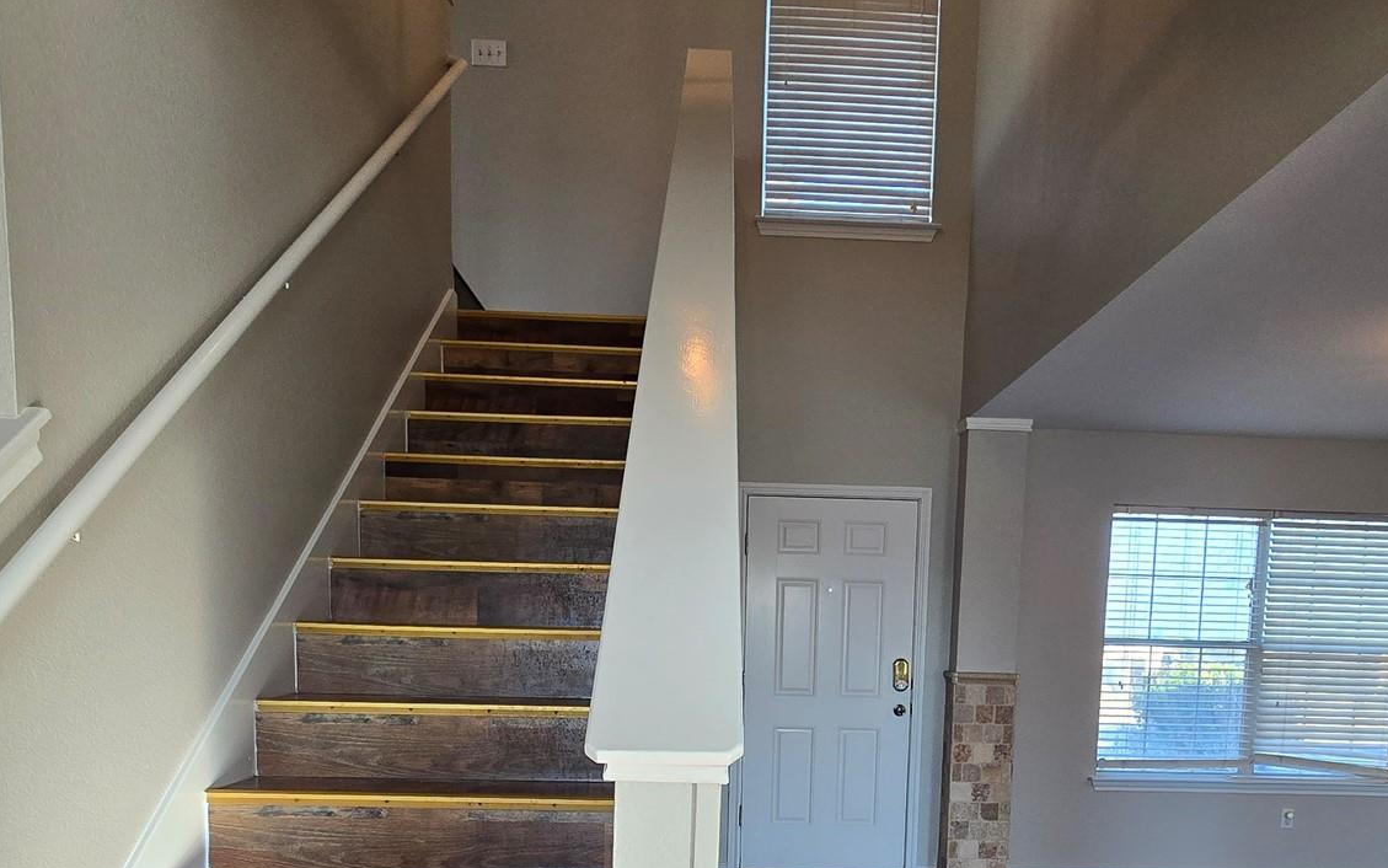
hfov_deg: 72.3
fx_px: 946
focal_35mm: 25
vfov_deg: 45.7
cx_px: 765
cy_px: 744
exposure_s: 1/60
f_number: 2.2
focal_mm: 2.2
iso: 80
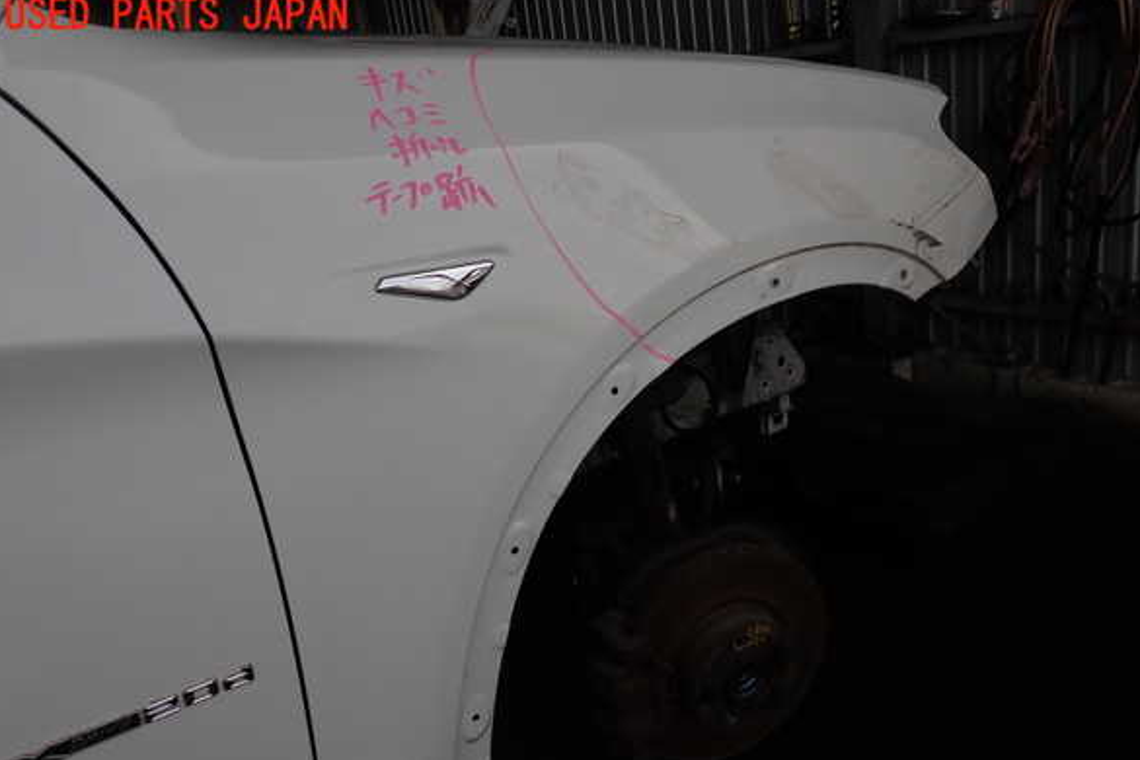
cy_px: 431
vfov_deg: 41.0
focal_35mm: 32
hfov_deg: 58.7
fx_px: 1013
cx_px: 579
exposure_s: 1/800
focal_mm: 5.4
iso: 100
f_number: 3.2
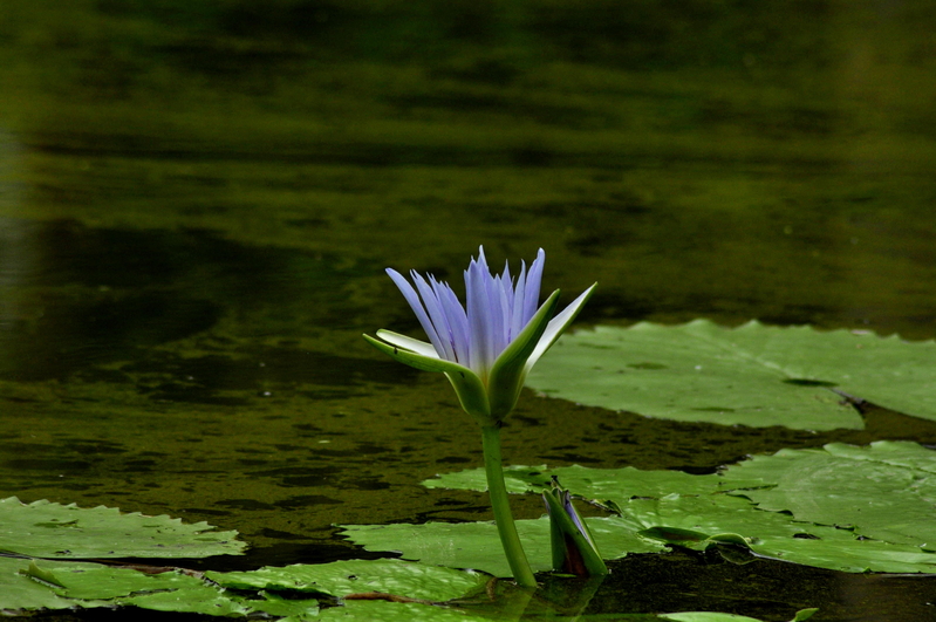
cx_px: 468
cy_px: 311
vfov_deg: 3.3
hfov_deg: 4.9
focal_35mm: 420
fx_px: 10909
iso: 500
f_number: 10
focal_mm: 280
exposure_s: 1/800
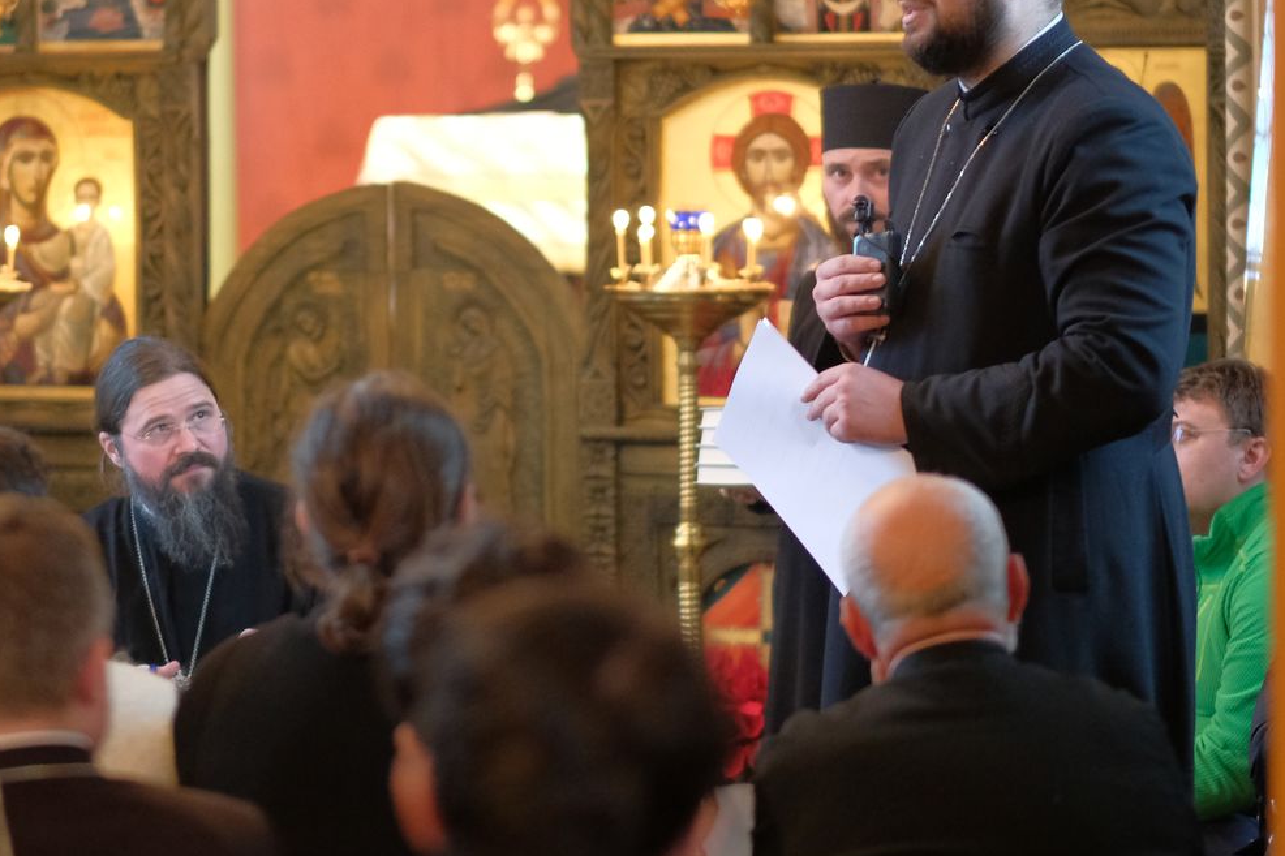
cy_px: 258
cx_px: 414
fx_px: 4925
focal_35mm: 138
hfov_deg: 14.8
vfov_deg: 9.9
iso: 1600
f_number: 1.2
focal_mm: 56
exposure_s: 1/100
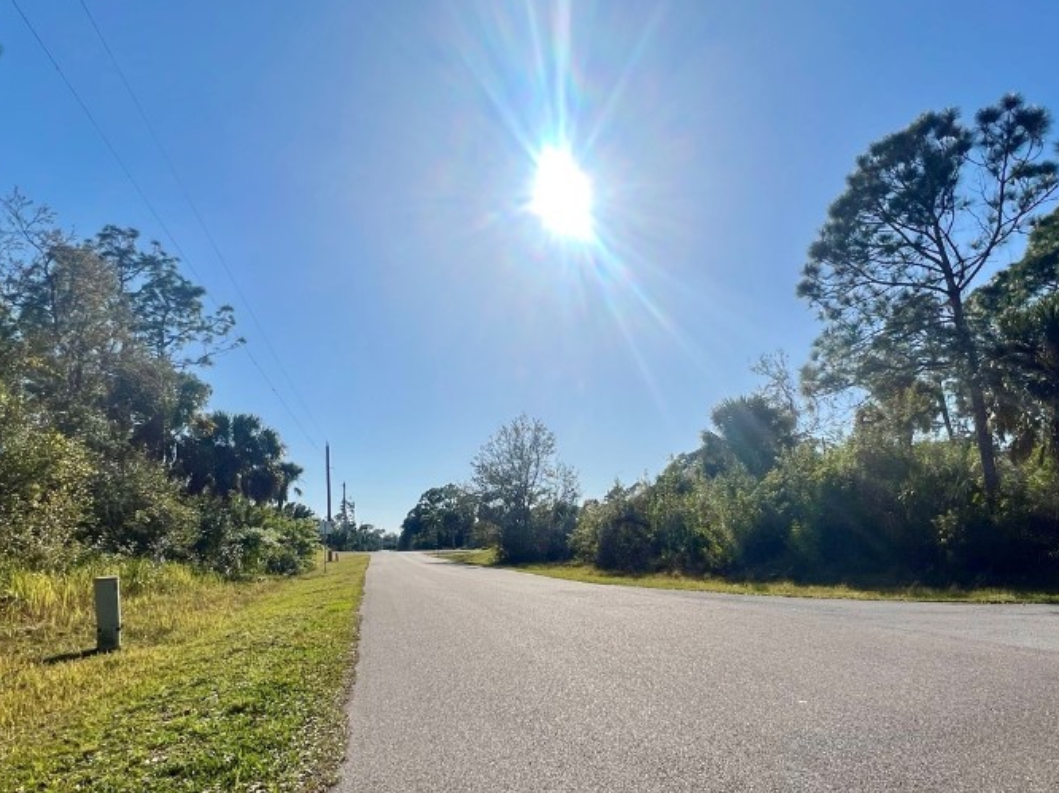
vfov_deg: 64.6
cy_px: 515
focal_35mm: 20
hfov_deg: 81.7
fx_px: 612
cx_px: 564
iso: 32
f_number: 1.8
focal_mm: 1.57
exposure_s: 1/4587
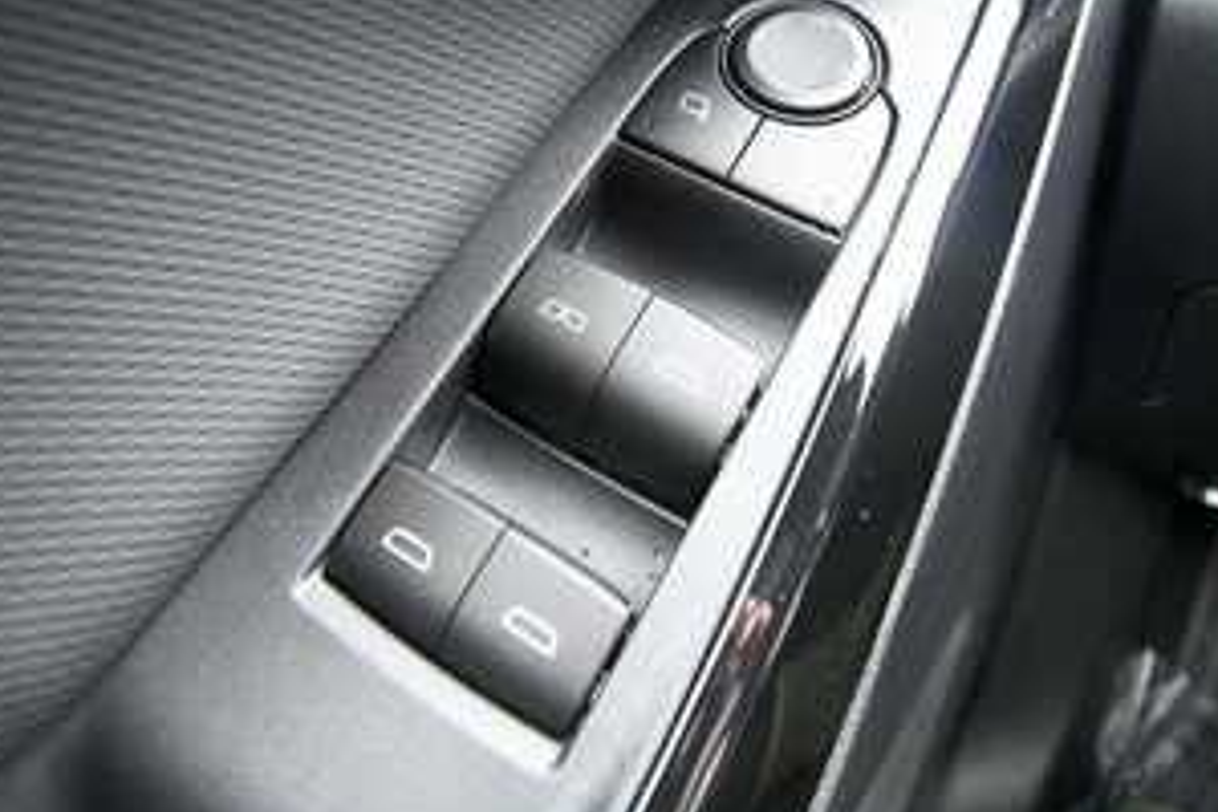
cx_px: 589
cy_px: 298
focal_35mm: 24
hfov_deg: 73.7
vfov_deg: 52.5
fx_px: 812
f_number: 4.8
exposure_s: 1/80
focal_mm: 12
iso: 3200
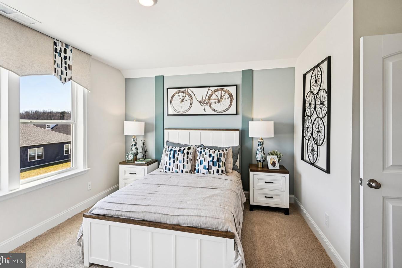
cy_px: 126
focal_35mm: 17
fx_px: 190
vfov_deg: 70.4
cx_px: 193
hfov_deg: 93.2
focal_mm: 16
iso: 400
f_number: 8
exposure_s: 1/160
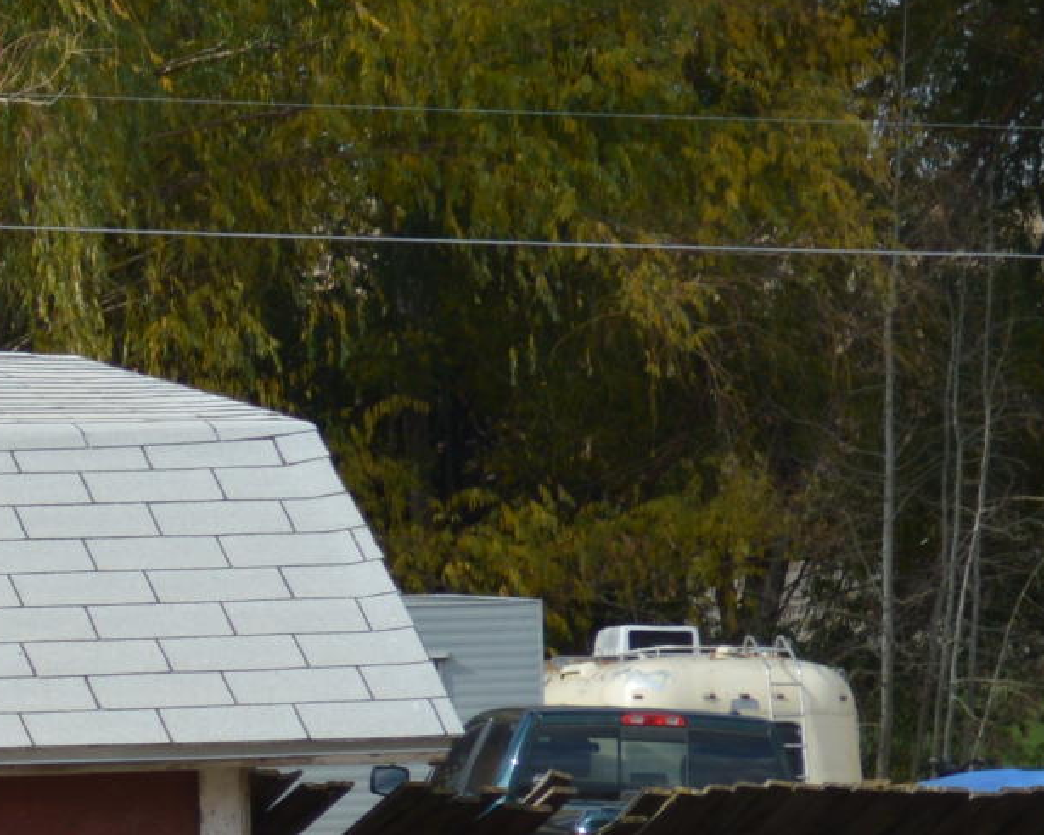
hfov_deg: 6.2
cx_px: -1334
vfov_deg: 5.1
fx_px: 9331
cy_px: 601
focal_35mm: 302
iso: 100
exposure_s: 1/400
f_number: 5.3
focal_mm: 44
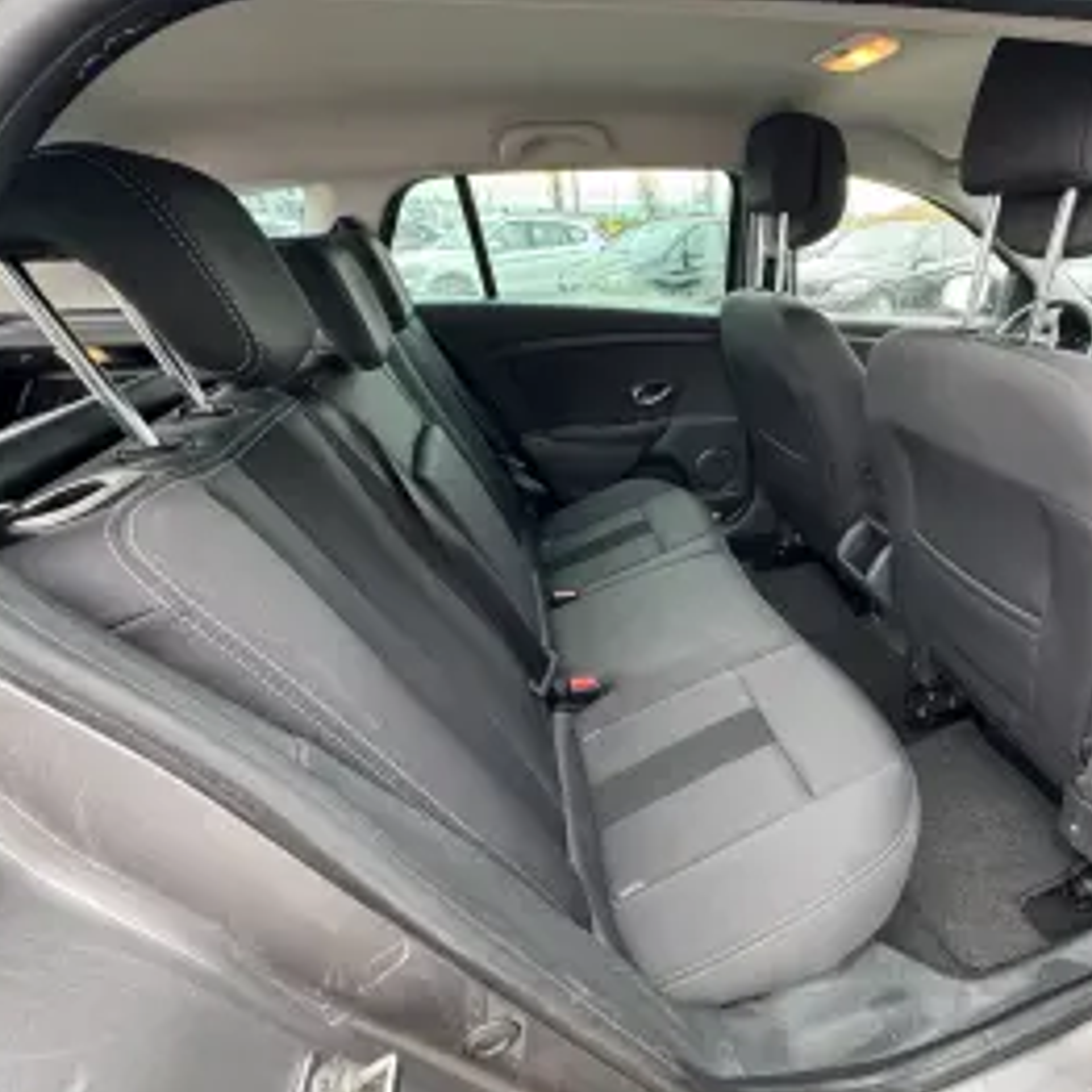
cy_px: 559
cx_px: 704
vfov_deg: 84.0
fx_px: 607
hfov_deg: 81.8
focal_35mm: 17
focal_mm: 2.22
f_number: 2.2
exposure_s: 1/66
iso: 320
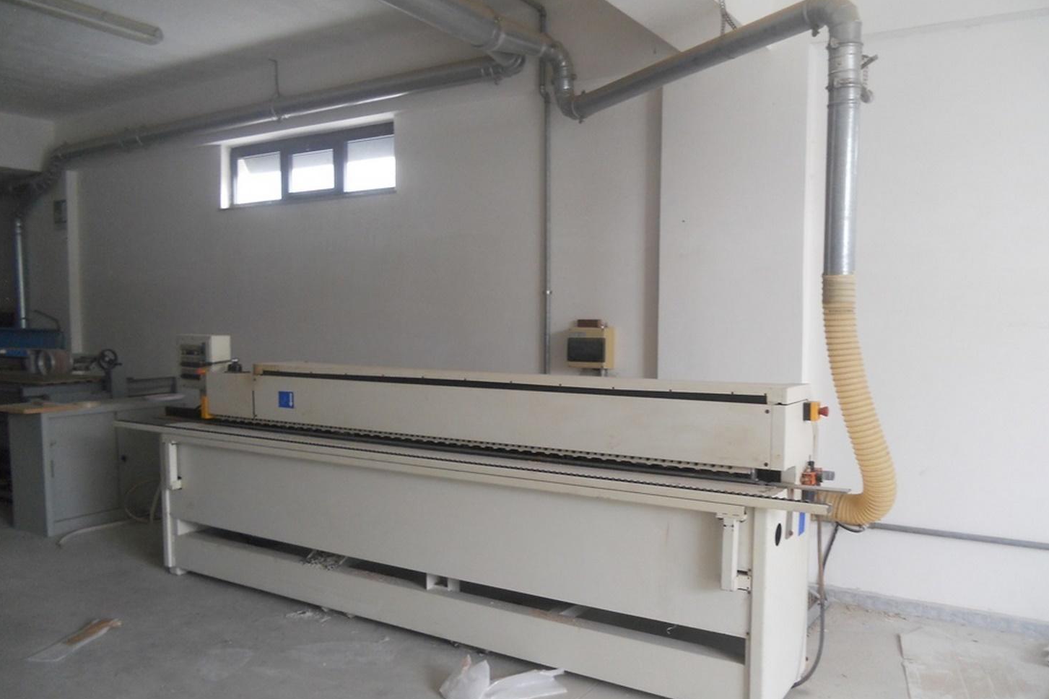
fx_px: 845
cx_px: 539
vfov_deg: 44.9
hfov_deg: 63.7
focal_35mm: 29
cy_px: 381
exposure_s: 1/30
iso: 200
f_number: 3.2
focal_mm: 4.9
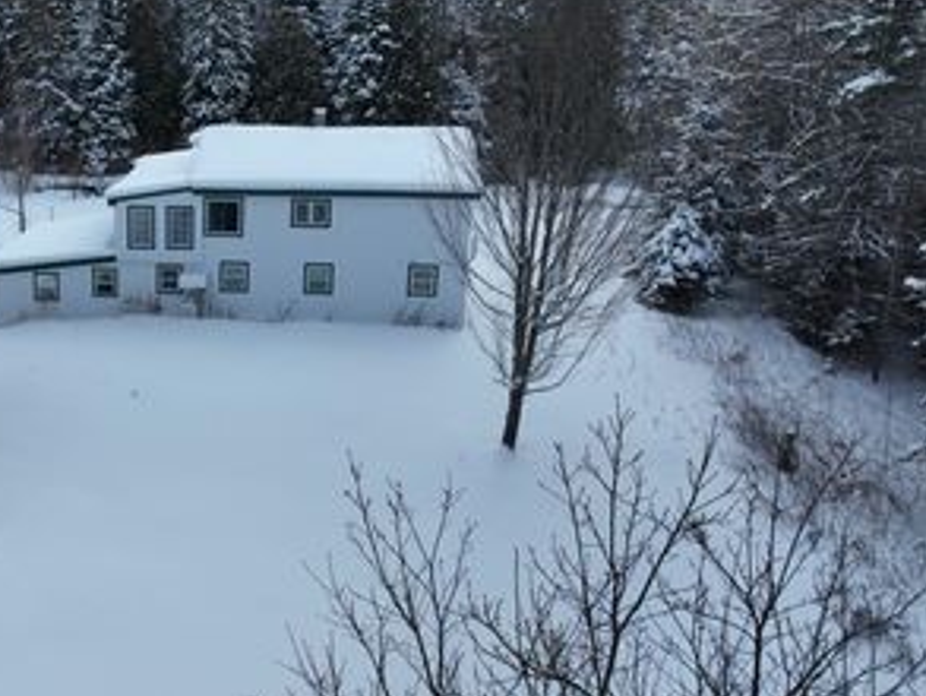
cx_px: 186
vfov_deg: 35.2
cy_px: 346
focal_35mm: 41
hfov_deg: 43.6
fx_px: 1097
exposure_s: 1/1600
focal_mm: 12.29
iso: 100
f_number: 2.8
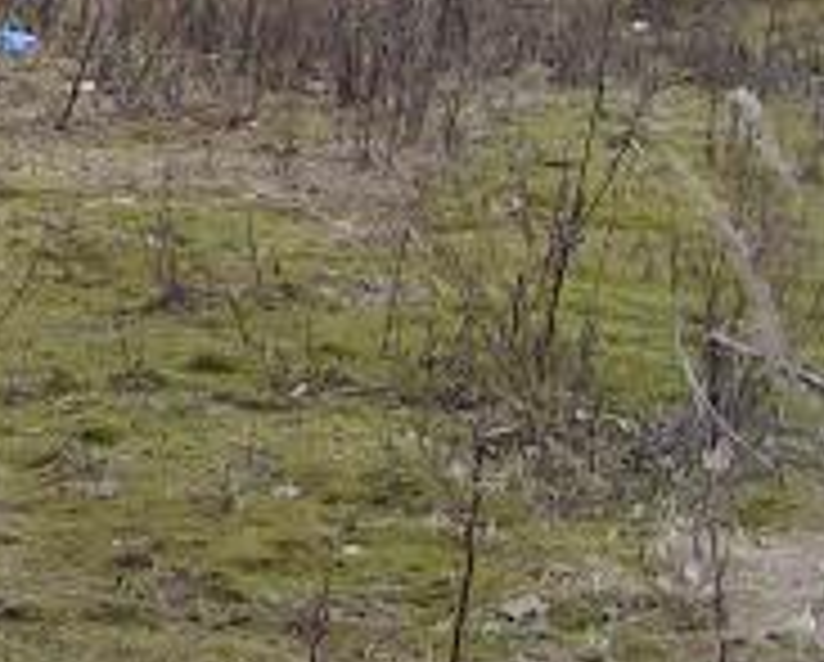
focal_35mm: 162
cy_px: -239
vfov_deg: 9.4
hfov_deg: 10.6
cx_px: -968
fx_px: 3957
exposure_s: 1/60
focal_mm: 5.8
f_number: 4.5
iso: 50
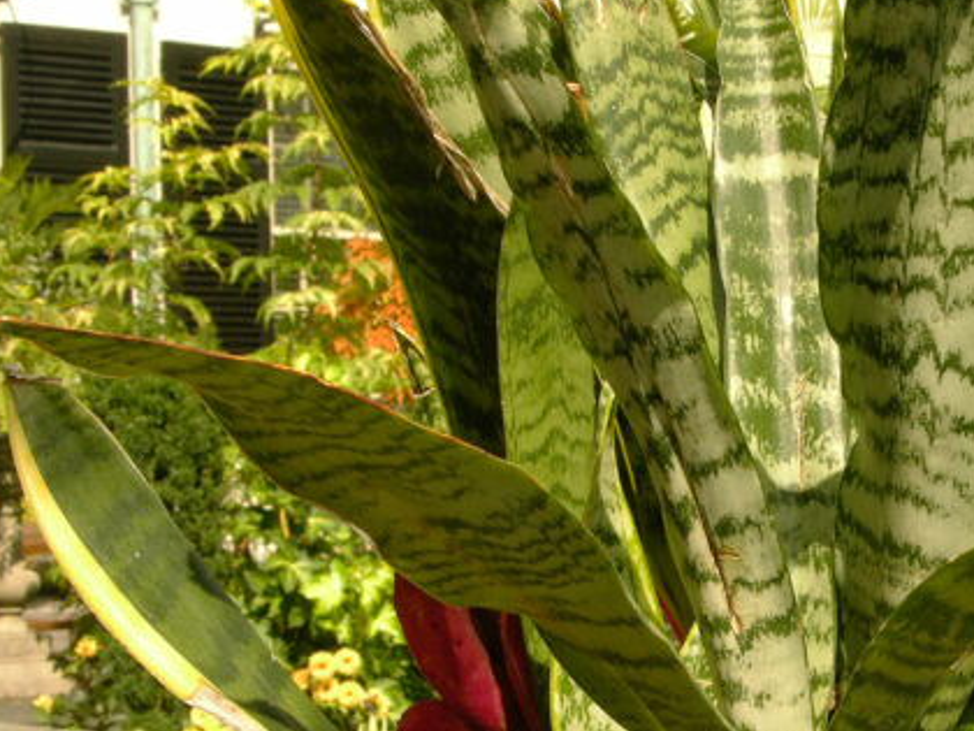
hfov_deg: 6.9
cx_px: 798
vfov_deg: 5.2
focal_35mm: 287
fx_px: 8075
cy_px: 471
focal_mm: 15.7
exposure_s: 1/92.6
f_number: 8
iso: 50
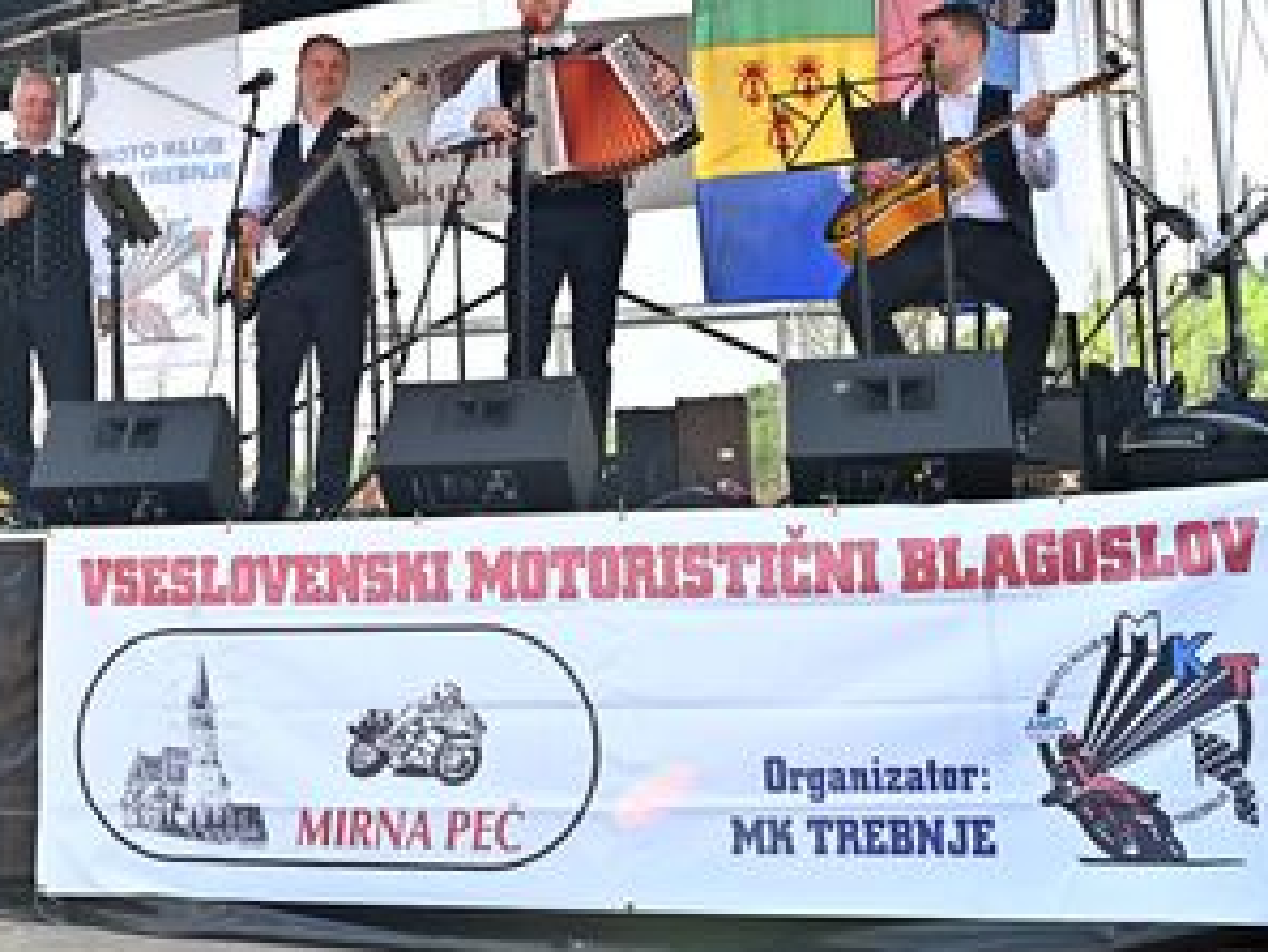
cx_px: 333
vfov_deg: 28.4
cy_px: 324
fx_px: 1869
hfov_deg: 36.7
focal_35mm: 51
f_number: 10
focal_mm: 35
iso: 1600
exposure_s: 1/1250
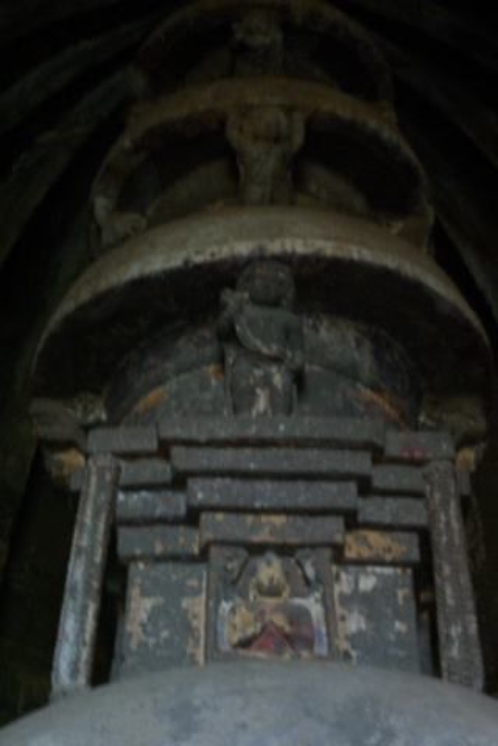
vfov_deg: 24.6
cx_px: 249
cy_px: 373
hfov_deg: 16.6
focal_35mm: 82
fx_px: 1712
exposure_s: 1/4
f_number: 5.6
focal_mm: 55
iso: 800
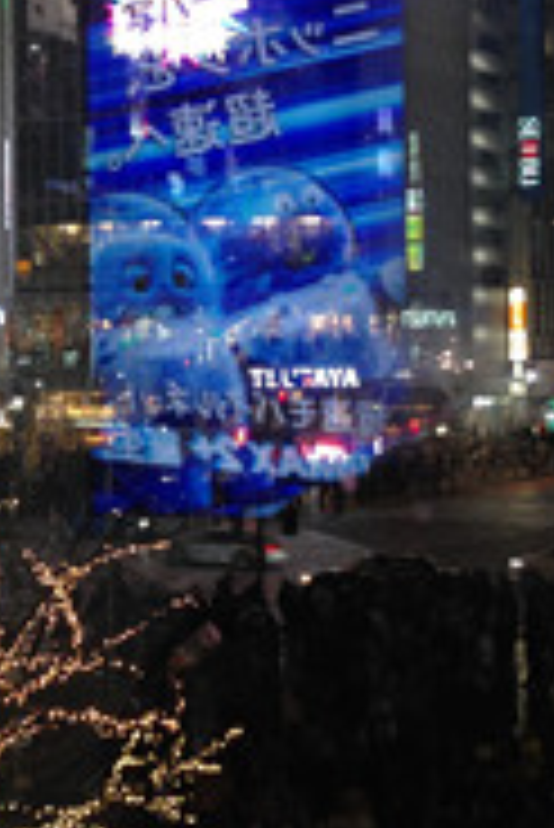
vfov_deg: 24.1
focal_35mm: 84
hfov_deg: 16.0
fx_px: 1935
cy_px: 338
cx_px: 9
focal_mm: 4.12
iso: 80
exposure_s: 1/20
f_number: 2.4
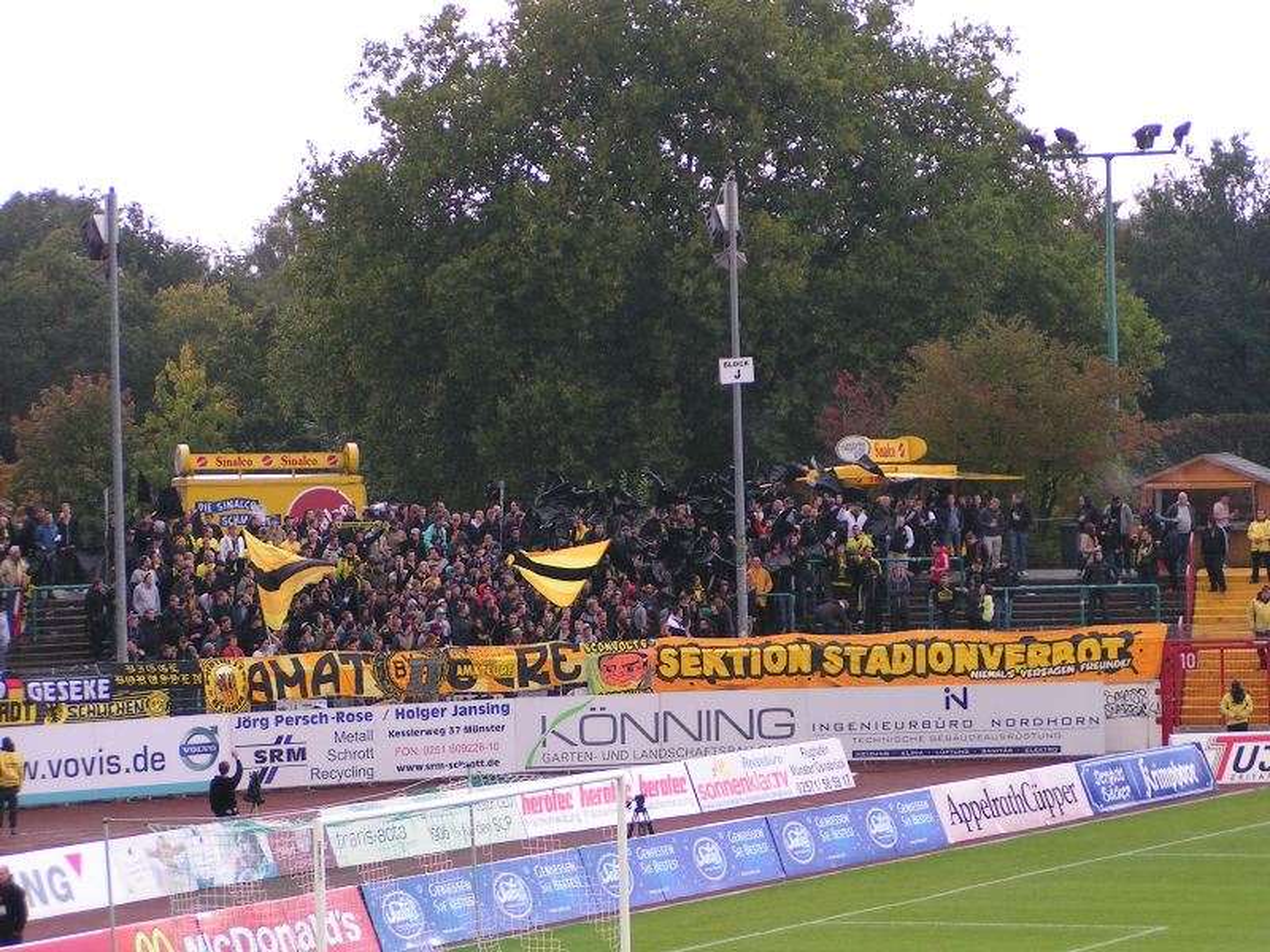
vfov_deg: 11.3
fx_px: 4806
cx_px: 635
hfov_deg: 15.1
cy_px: 476
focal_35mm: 131
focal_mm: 20
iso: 80
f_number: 3.5
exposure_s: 1/200
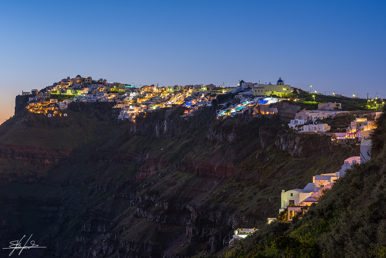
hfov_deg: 23.9
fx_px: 912
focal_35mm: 85
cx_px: 193
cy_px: 129
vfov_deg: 16.1
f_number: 5.6
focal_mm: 85
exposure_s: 10
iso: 400
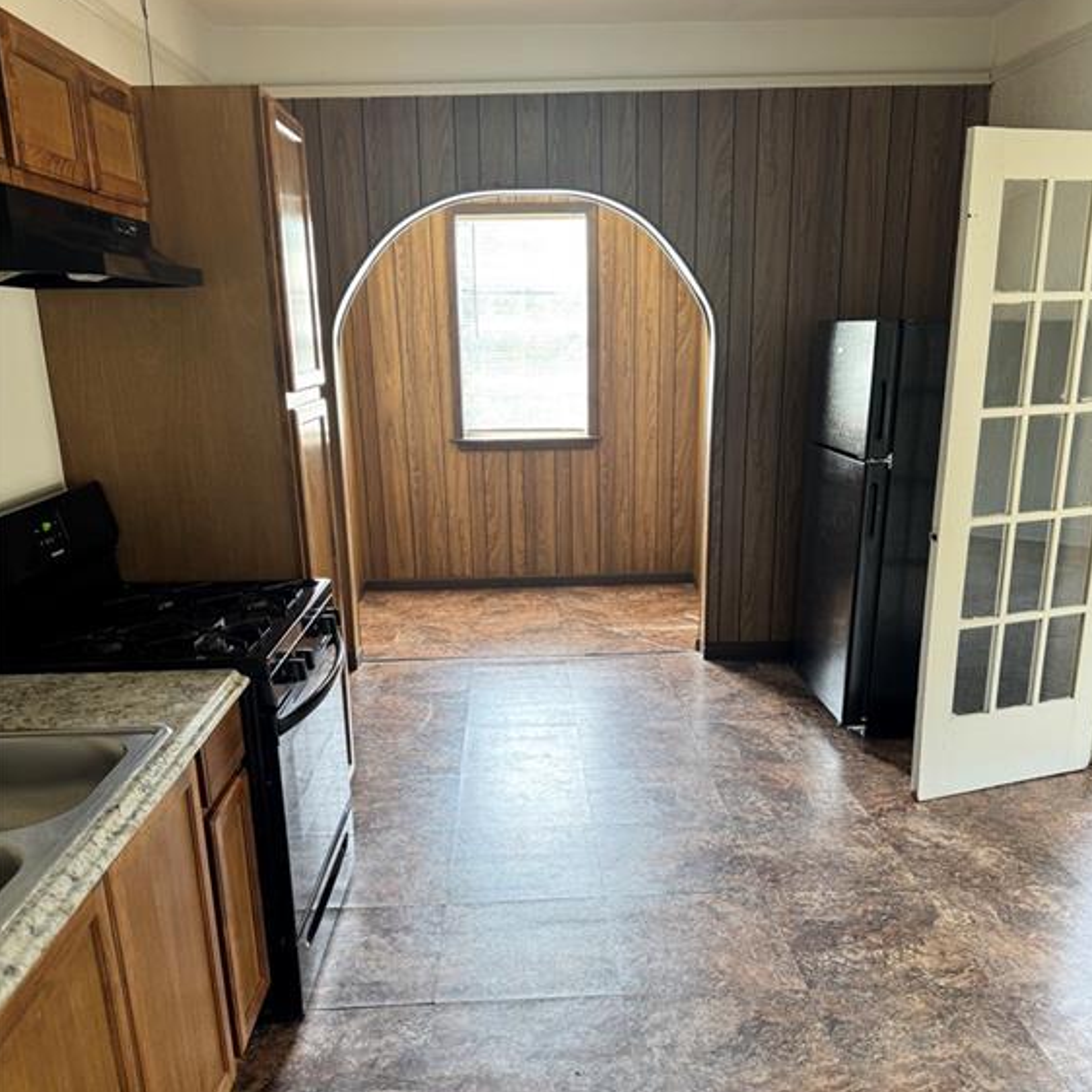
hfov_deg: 55.6
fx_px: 1035
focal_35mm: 29
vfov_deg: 55.2
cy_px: 657
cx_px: 554
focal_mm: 6.76
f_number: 1.78
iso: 125
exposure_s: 1/60
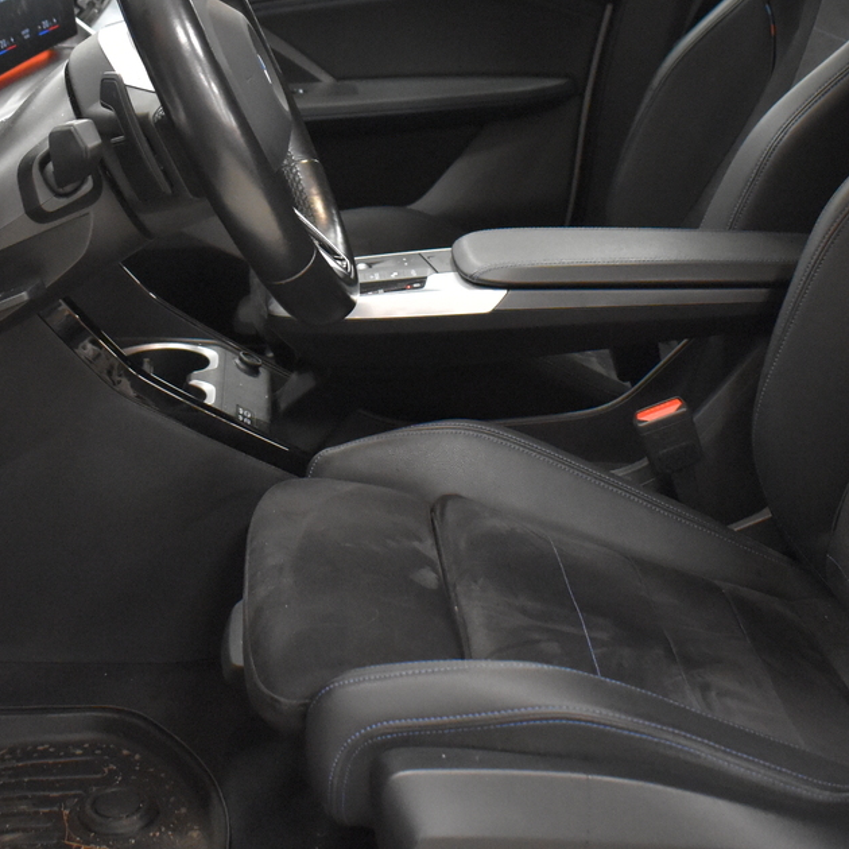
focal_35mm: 59
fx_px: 1637
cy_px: 199
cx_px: 318
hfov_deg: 29.0
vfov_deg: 28.6
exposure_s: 1/60
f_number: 3.5
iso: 3200
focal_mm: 18
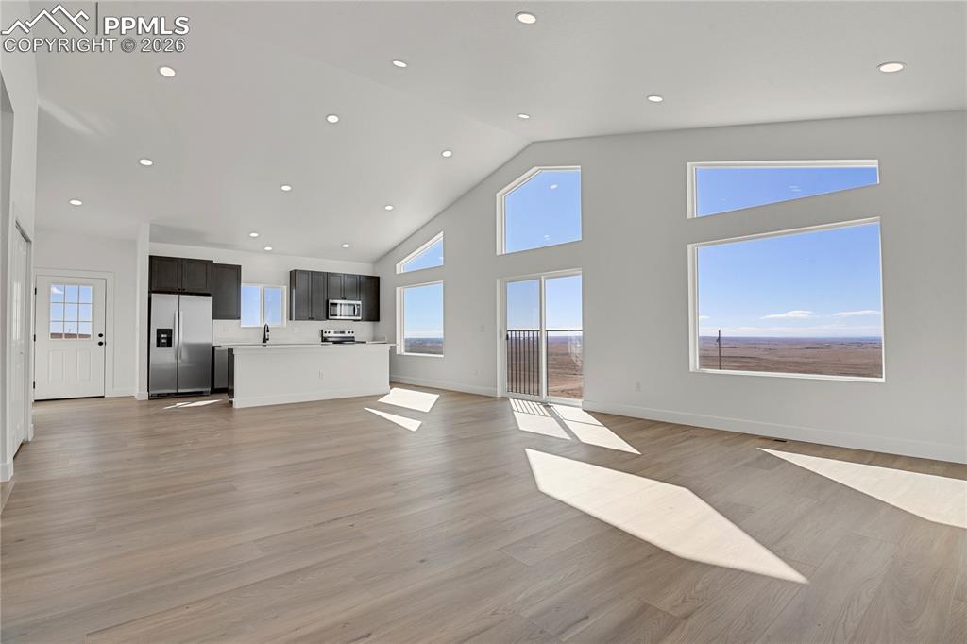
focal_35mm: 17
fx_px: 456
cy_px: 322
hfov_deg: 93.3
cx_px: 484
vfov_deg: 70.4
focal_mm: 17
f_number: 8
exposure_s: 1/20
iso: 250
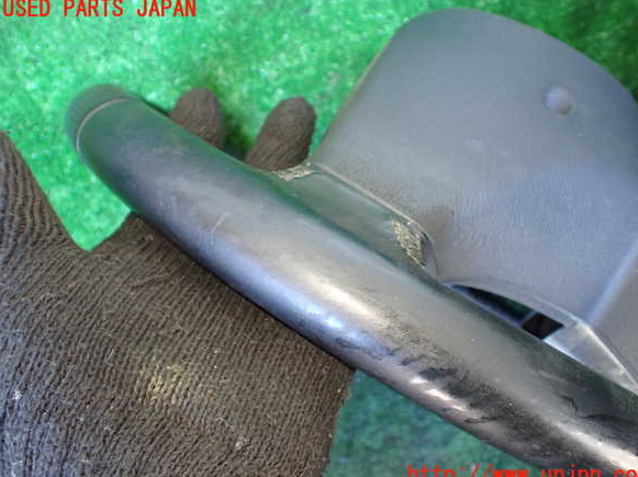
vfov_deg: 45.4
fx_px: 571
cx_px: 326
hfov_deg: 58.4
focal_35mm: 31
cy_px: 242
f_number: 2.3
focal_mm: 5.4
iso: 800
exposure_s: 1/50
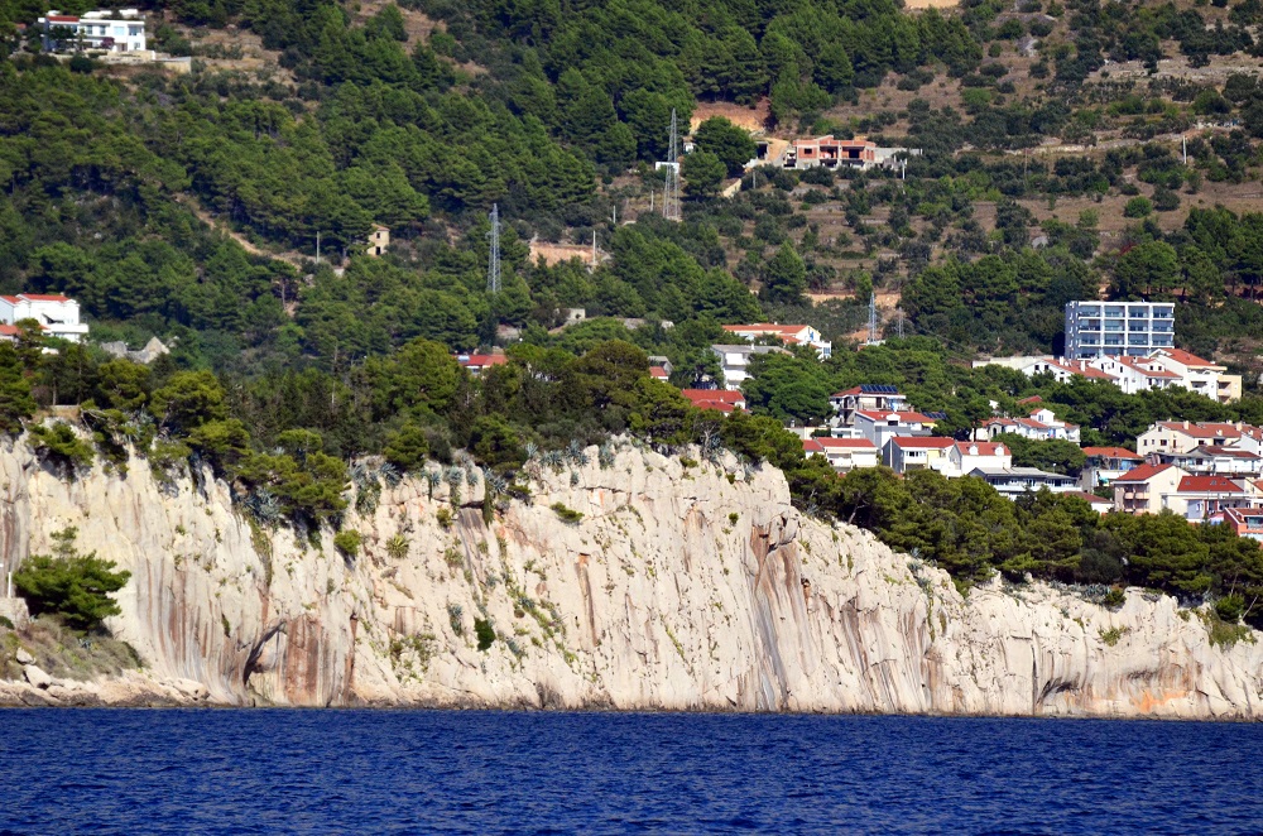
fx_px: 12602
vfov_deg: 3.8
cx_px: 632
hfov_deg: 5.7
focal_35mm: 360
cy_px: 418
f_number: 5.6
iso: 1000
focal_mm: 240
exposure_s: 1/8000
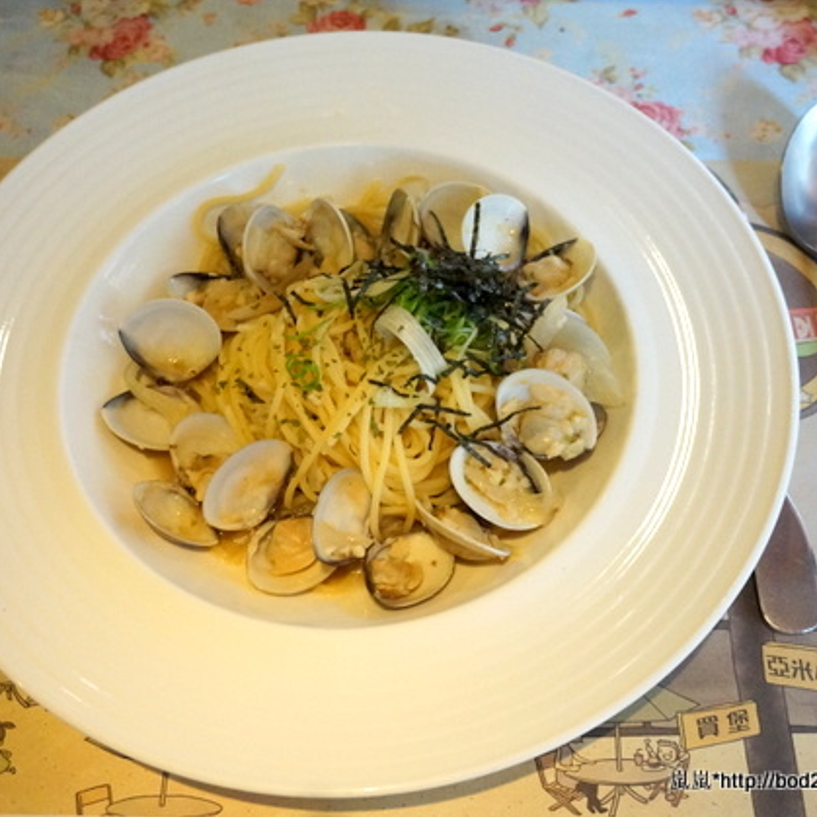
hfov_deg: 34.9
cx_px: 411
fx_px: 1299
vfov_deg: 34.9
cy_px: 405
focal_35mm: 49
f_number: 4.5
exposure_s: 1/160
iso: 3200
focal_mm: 25
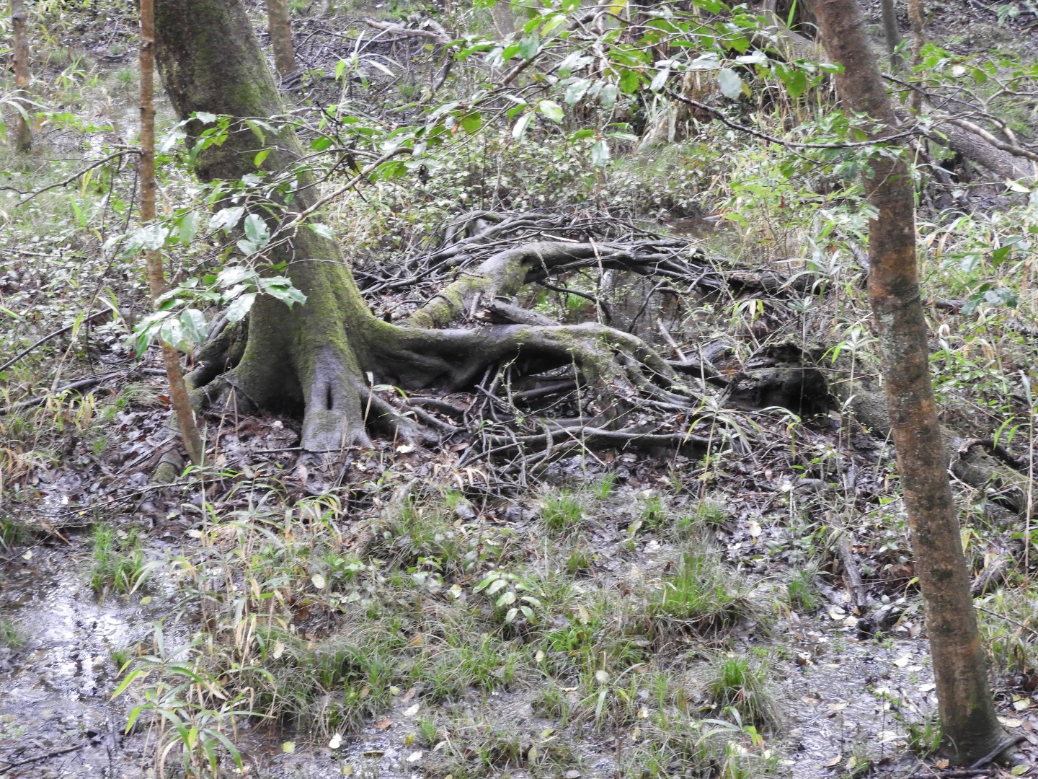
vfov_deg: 22.6
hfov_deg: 29.8
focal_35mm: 65
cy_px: 390
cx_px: 519
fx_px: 1949
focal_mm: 11.6
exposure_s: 1/30
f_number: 4.2
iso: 320
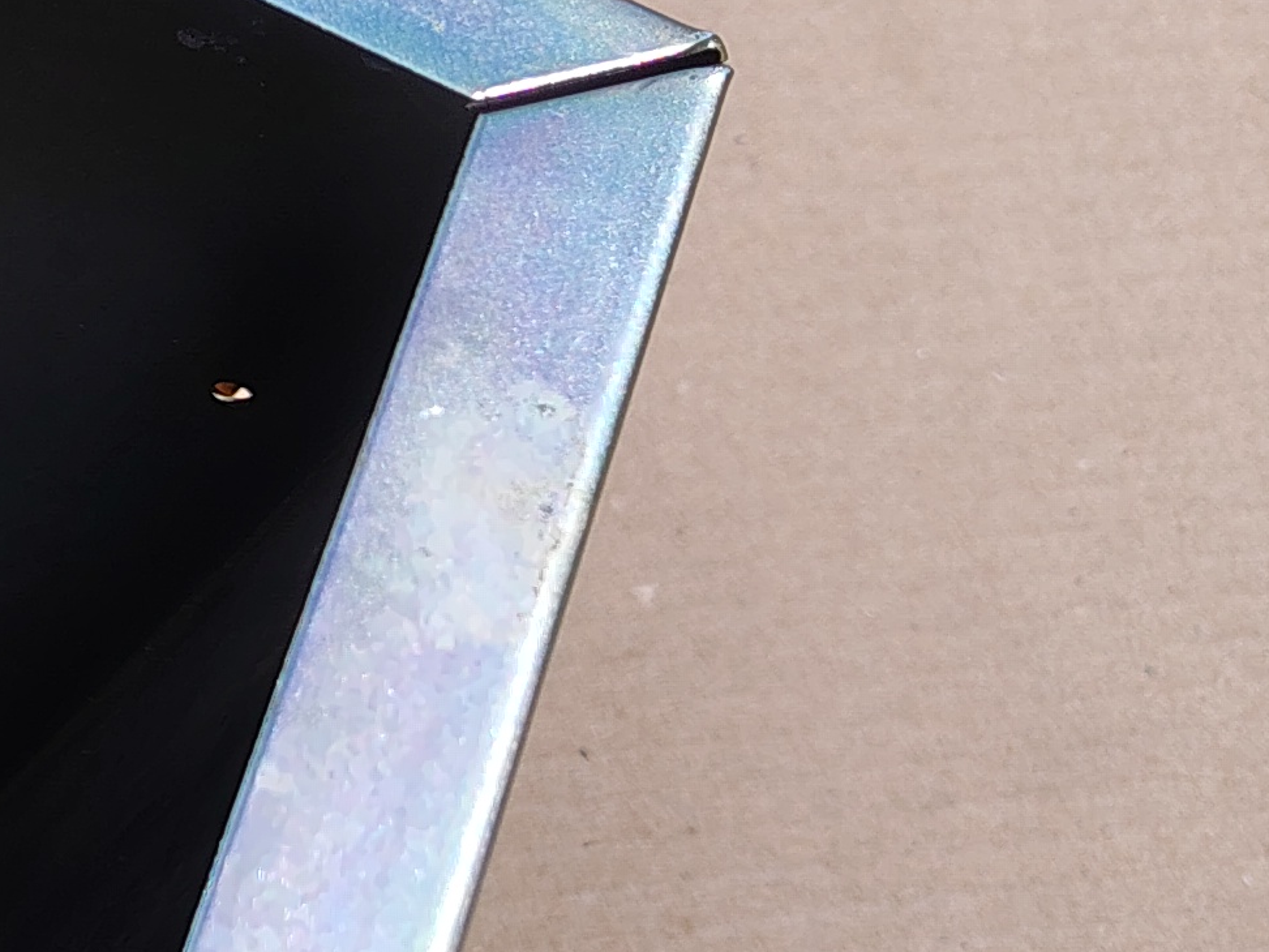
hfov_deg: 16.5
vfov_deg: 14.6
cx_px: -953
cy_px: 269
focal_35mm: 101
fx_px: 3703
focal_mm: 5.56
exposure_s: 1/1752
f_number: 1.8
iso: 100
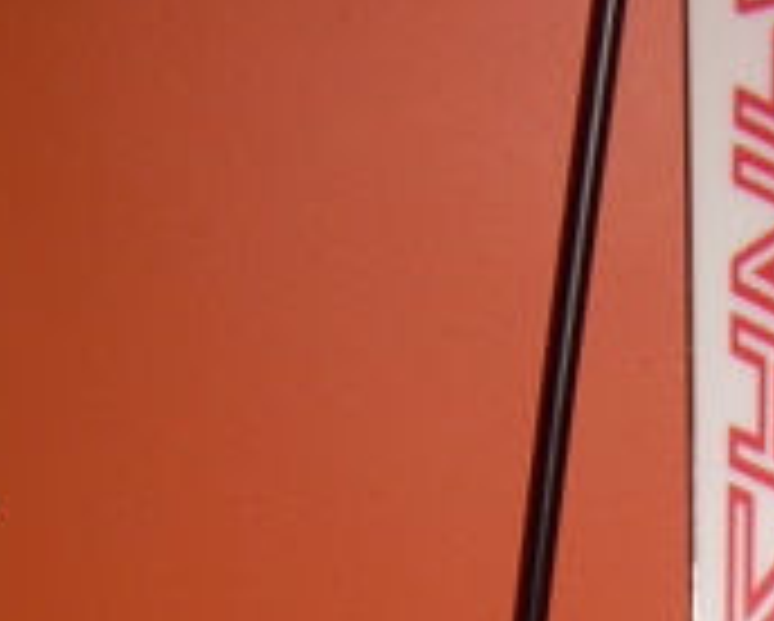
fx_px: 3165
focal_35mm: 138
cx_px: 1017
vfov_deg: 10.4
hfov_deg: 13.4
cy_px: 1210
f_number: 2.8
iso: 50
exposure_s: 1/60
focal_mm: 6.3
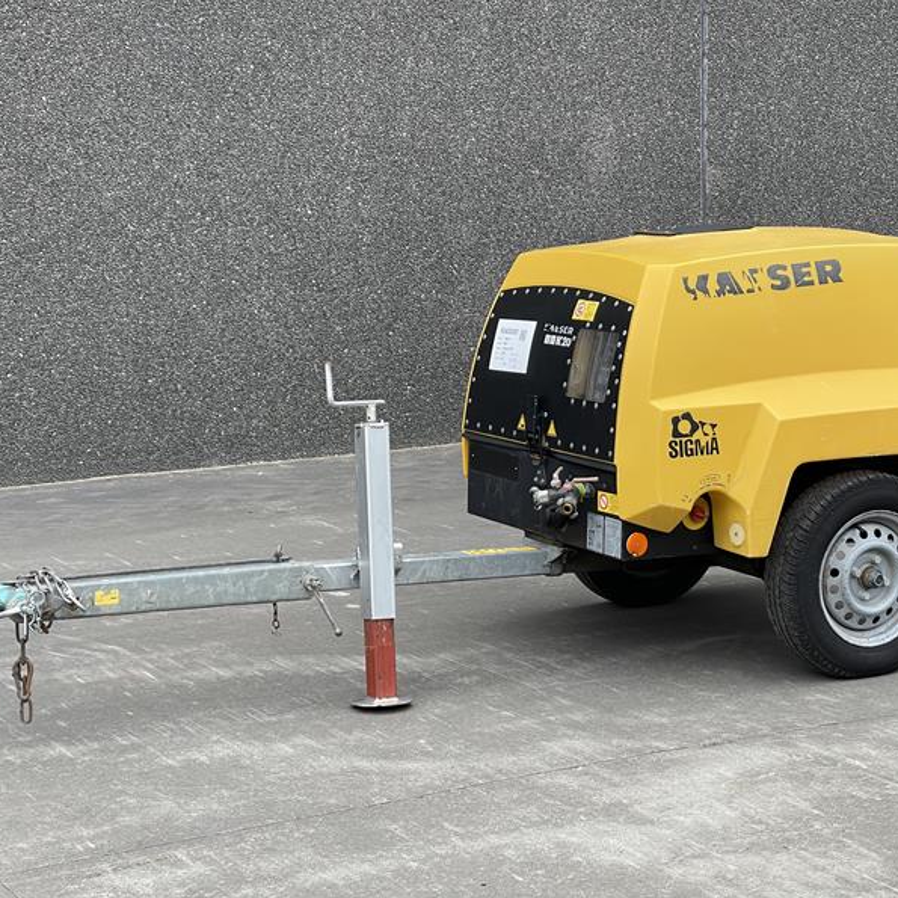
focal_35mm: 76
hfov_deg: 22.8
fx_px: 2231
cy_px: 448
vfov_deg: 22.8
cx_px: 483
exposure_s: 1/168
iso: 20
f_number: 2.2
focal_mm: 7.5
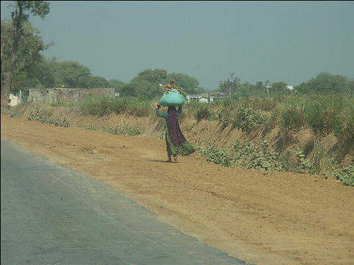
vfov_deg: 7.5
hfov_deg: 9.9
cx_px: 177
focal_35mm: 199
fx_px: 2036
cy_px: 132
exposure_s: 1/1000
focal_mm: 50.48
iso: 100
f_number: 5
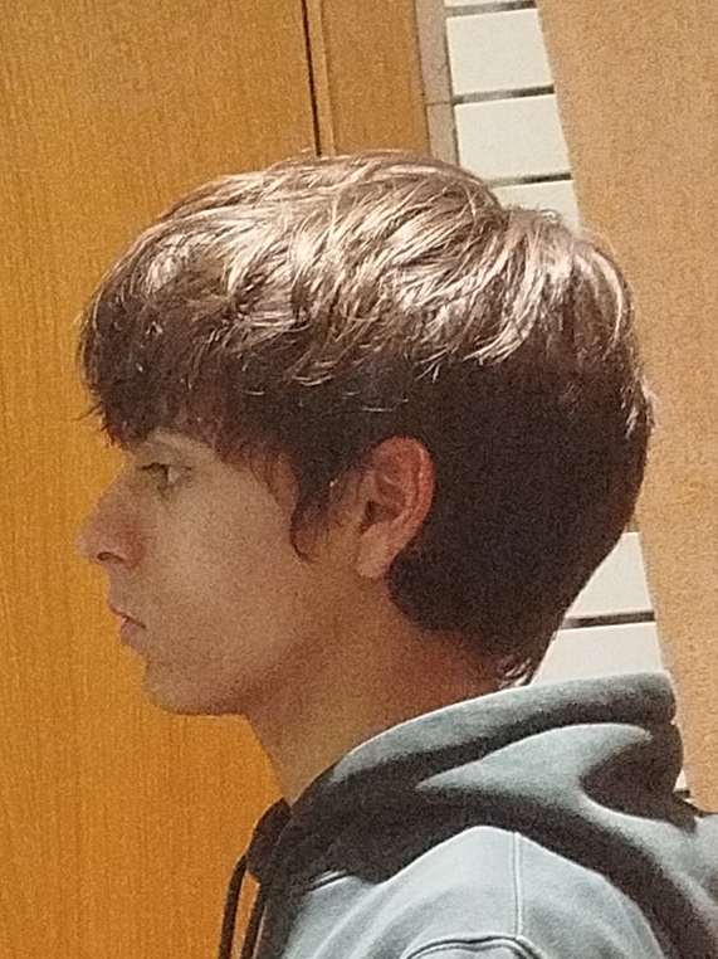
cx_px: 359
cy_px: 480
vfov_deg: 71.6
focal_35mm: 24
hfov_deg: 56.8
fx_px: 664
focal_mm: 5.31
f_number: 1.7
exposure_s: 1/20
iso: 320
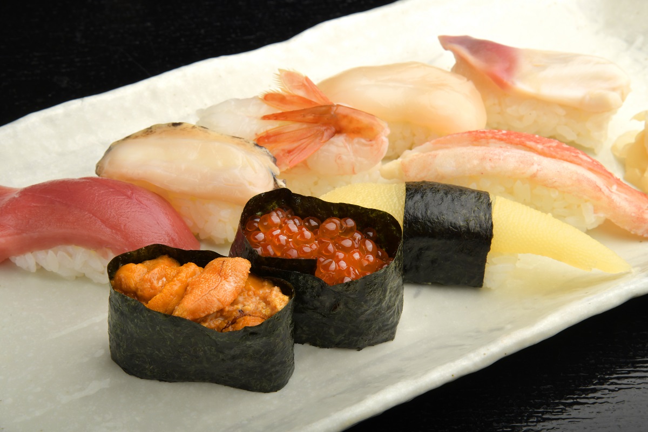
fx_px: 2160
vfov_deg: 11.4
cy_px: 216
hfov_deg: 17.1
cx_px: 324
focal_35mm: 120
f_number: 18
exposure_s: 1/160
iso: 160
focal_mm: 120
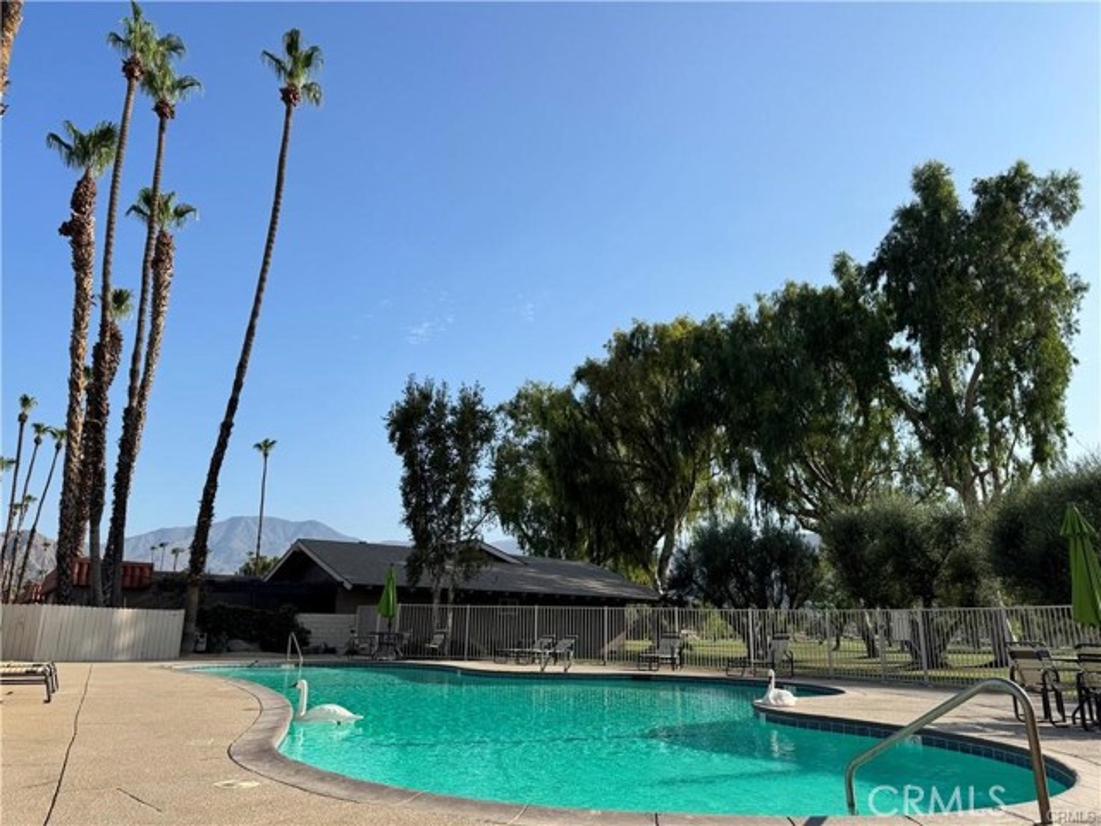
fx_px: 763
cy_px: 413
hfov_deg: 71.6
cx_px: 550
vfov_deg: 56.8
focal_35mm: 24
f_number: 1.78
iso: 80
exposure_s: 1/4950
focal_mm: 6.76
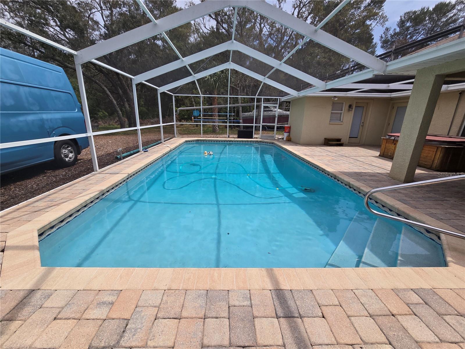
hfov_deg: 106.2
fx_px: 175
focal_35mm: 13
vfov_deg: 89.9
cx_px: 232
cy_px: 174
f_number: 2.2
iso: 50
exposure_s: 1/2000
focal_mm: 2.2
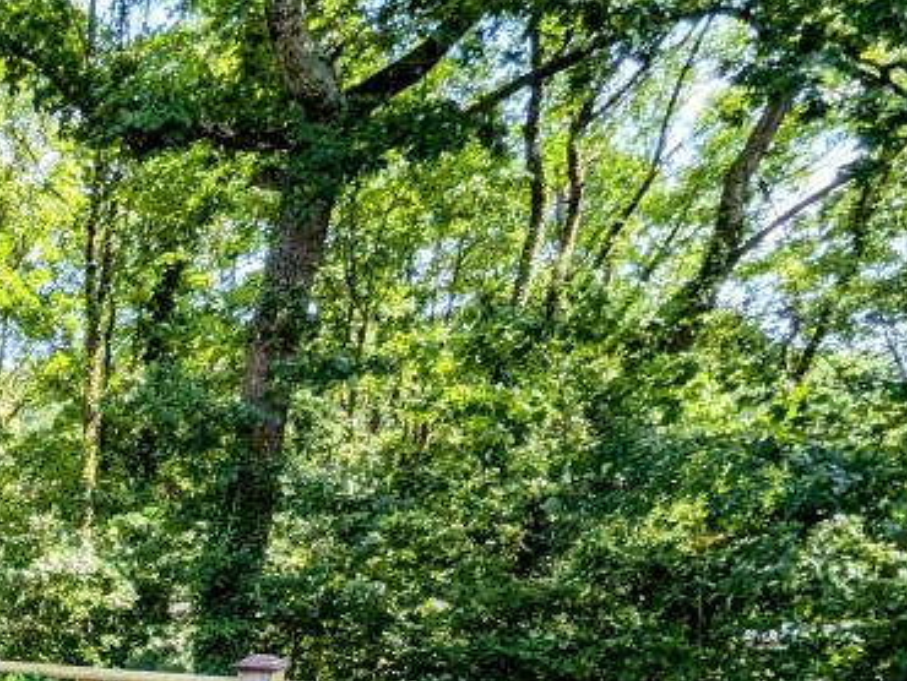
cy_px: 807
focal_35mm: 36
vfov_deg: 32.9
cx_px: -208
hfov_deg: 37.3
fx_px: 944
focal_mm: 1.95
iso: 41
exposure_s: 1/306
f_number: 2.2
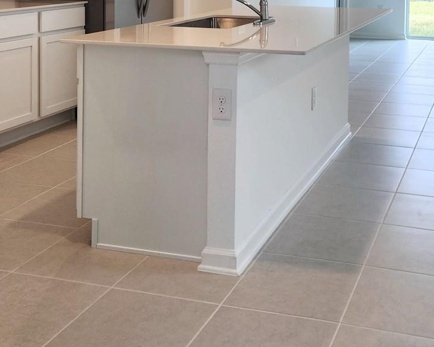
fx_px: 655
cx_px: 304
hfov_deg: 36.1
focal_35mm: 51
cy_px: 6
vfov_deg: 28.0
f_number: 1.8
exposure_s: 1/120
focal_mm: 5.4
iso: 64
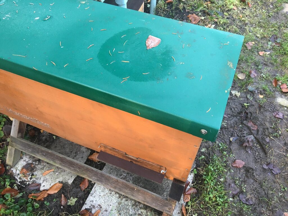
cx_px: 144
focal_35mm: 29
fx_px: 241
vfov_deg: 48.2
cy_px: 108
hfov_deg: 61.7
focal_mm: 4.15
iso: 50
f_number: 2.2
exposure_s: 1/33
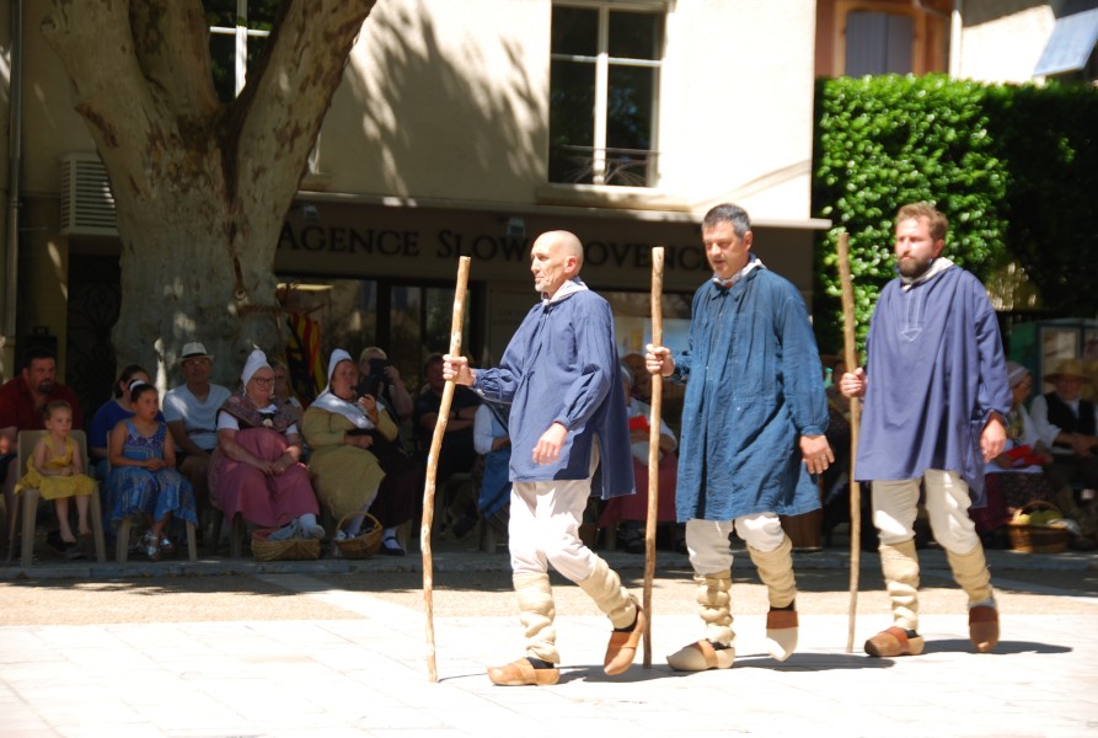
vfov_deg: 11.5
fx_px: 3669
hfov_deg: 17.0
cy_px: 369
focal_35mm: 120
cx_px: 549
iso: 100
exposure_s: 1/200
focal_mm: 80
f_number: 5.3
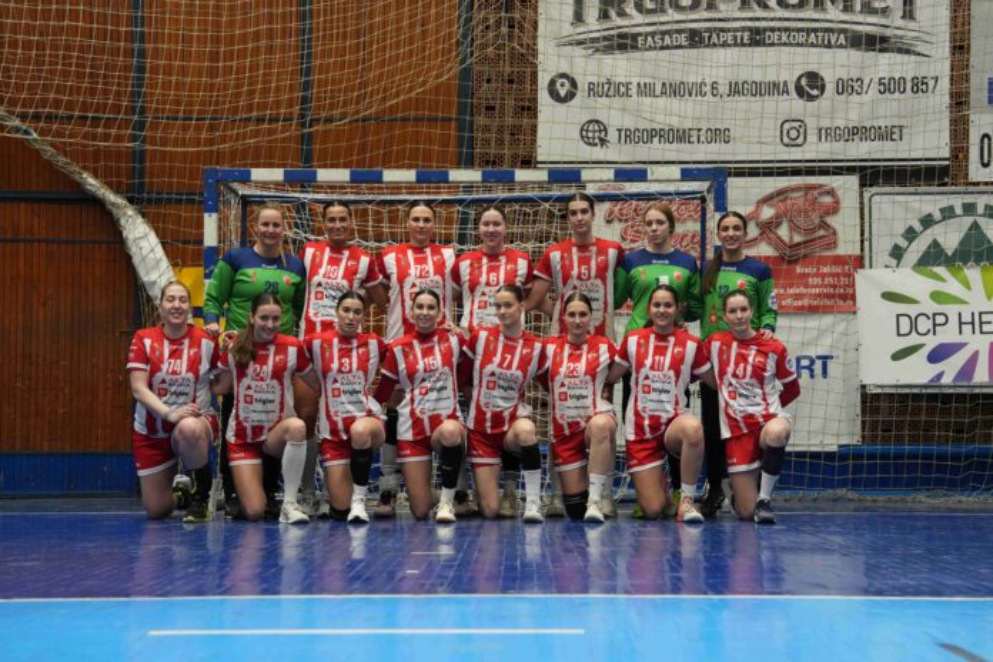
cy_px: 331
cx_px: 496
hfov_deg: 28.8
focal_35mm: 70
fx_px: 1931
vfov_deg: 19.5
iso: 3200
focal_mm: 70
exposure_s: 1/250
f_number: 4.5
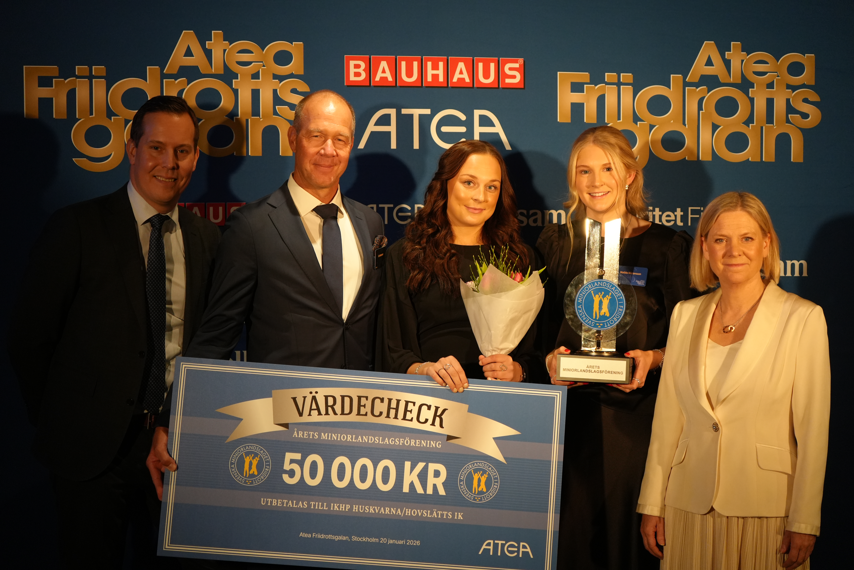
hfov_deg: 28.8
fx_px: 1660
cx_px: 427
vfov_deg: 19.5
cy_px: 285
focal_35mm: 70
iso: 2500
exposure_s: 1/160
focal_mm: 70
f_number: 4
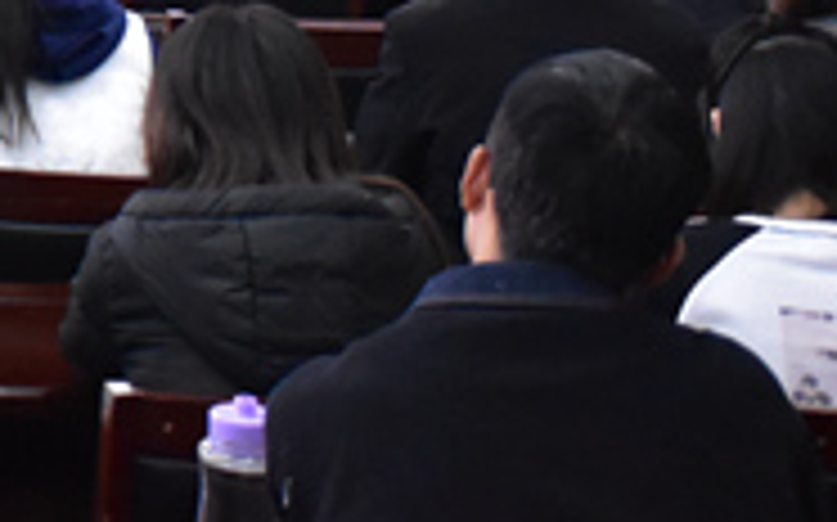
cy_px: -544
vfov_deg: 6.7
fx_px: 4309
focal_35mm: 189
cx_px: -616
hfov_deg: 10.5
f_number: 4
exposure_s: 1/125
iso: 4000
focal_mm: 32
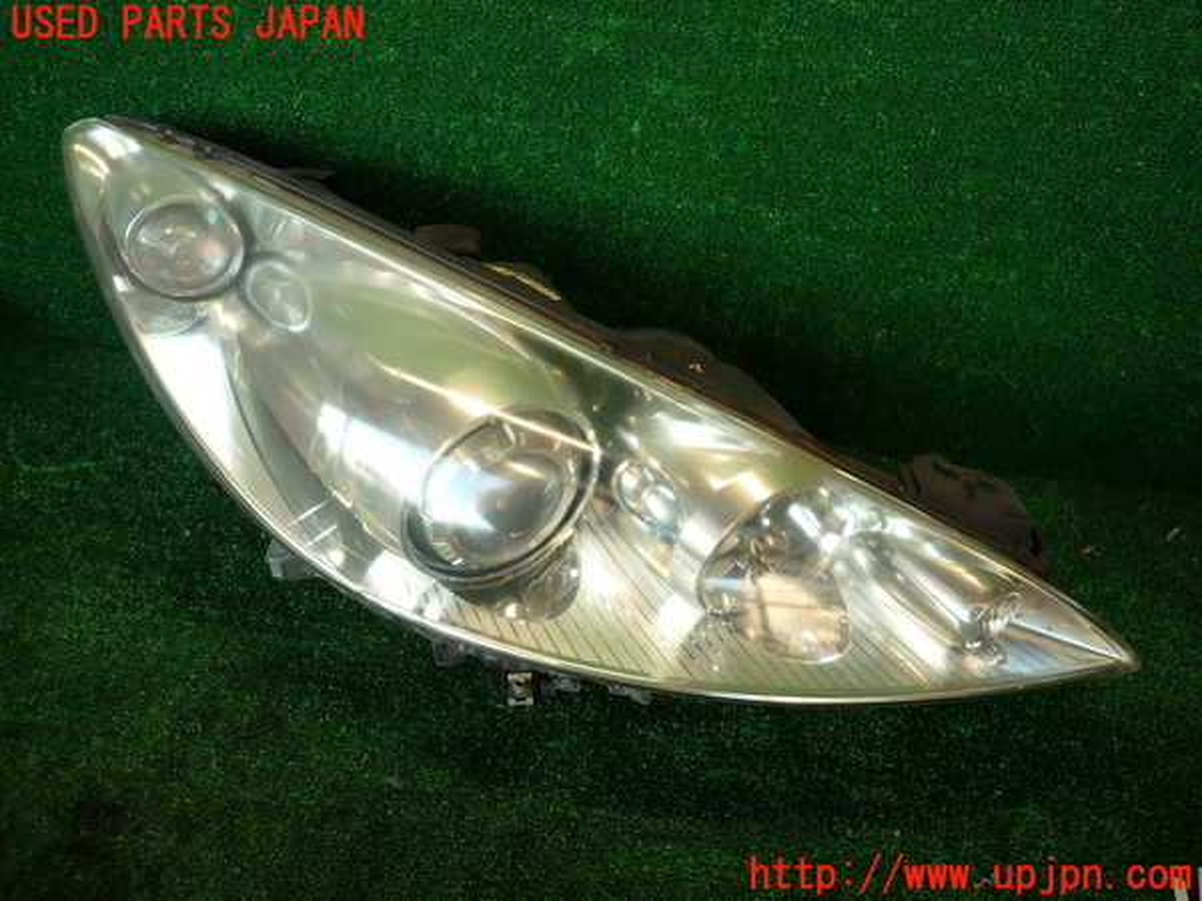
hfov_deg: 69.4
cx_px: 601
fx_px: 868
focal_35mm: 25
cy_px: 450
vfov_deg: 54.9
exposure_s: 1/80
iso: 100
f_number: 2
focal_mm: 4.5
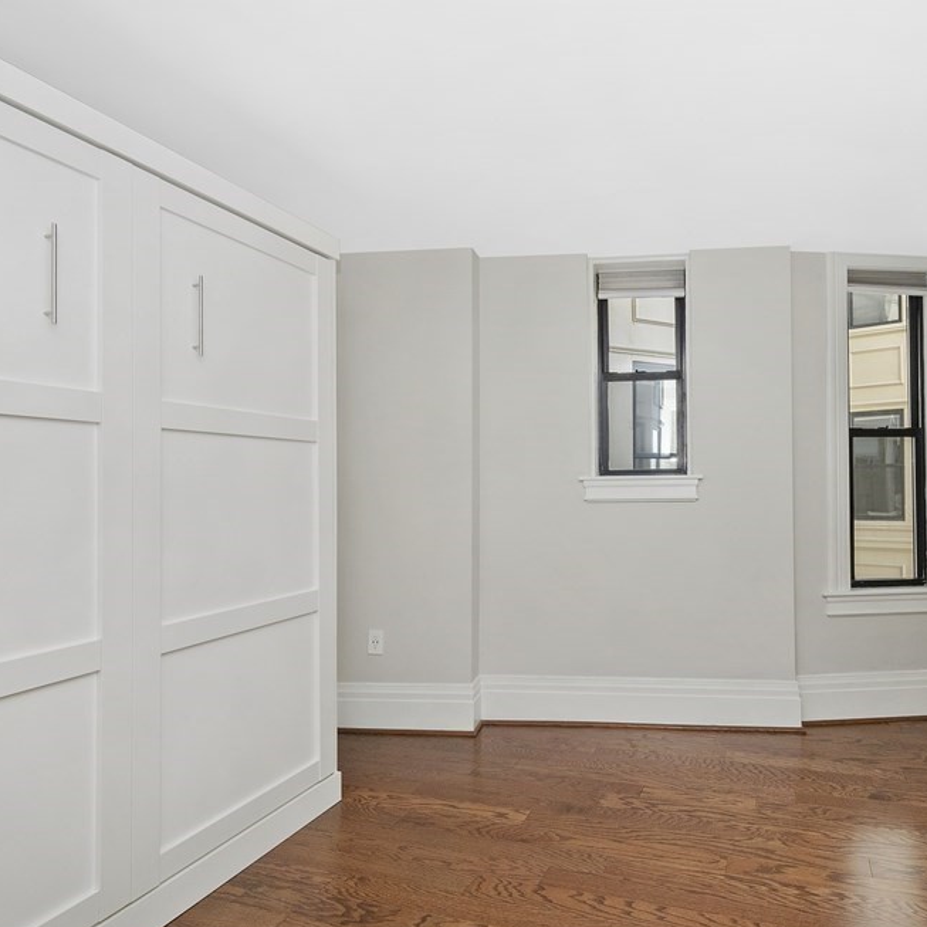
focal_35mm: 20
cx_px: 627
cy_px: 473
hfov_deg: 72.3
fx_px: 606
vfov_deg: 74.8
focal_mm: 10
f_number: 6.3
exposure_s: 1/80
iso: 200
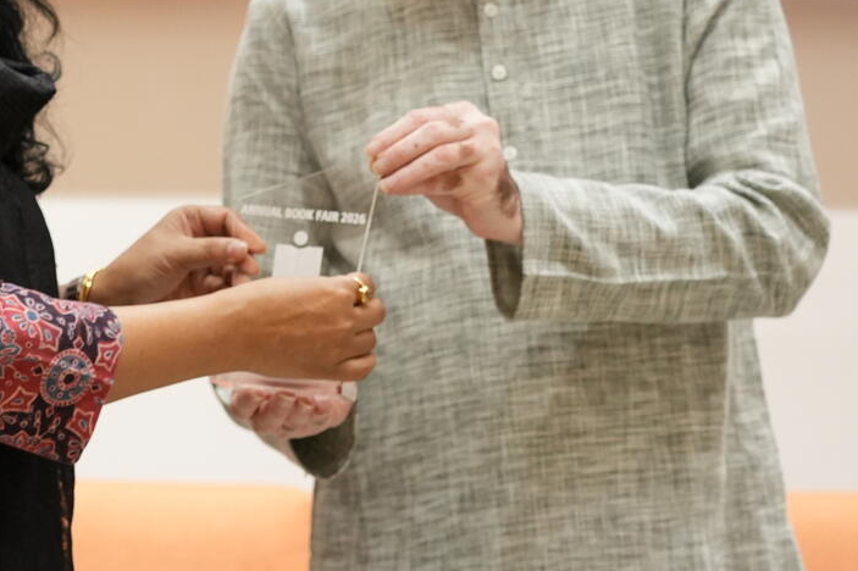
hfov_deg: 13.3
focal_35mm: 153
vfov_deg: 8.9
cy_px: 132
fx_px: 3645
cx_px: 99
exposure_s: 1/160
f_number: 4
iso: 2500
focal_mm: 56
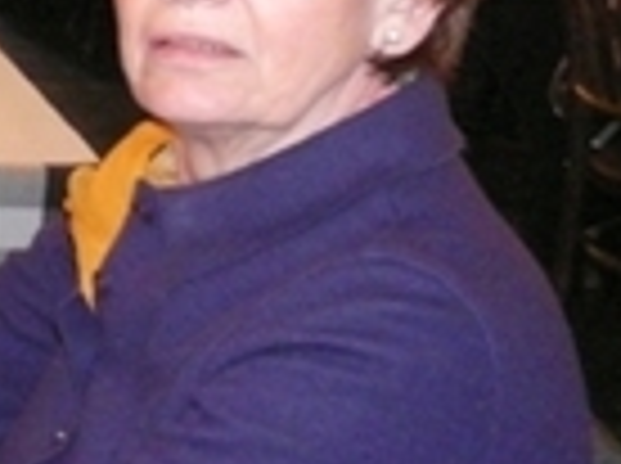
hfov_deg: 13.3
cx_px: -720
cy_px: 18
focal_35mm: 122
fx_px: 2185
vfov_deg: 12.0
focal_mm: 4.6
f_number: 2.8
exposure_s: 1/10
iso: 400
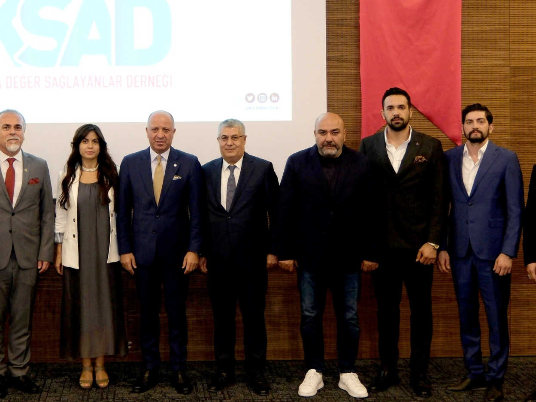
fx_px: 1007
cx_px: 176
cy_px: 100
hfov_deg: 29.6
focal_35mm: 65
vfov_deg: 22.4
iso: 1250
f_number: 2.8
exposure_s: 1/60
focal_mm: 22
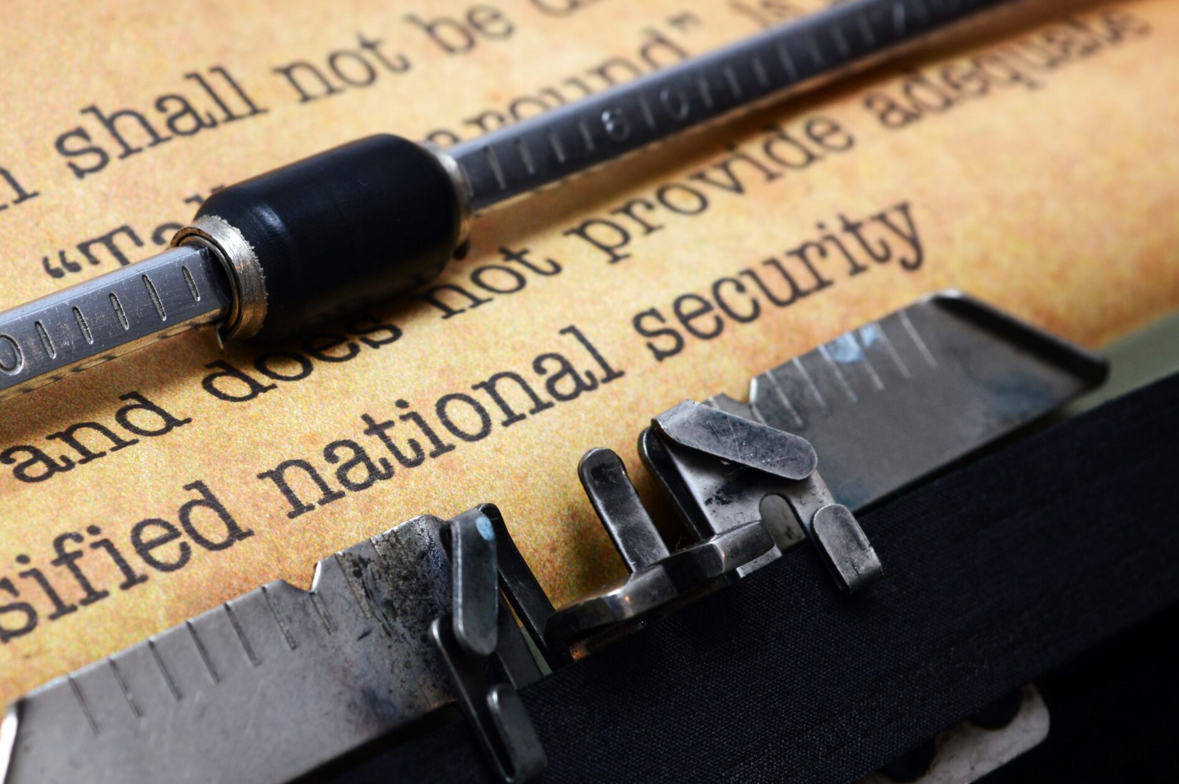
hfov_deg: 18.3
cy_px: 458
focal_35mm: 112
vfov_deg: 12.2
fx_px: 3654
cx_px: 398
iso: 200
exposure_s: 1/80
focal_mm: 55
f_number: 11
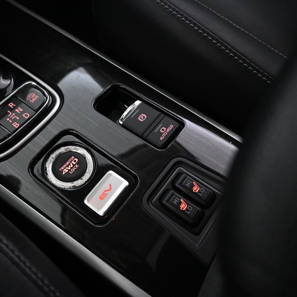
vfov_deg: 52.5
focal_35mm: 31
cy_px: 150
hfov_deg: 52.0
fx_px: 301
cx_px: 112
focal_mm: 16
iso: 4000
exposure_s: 1/60
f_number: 3.5
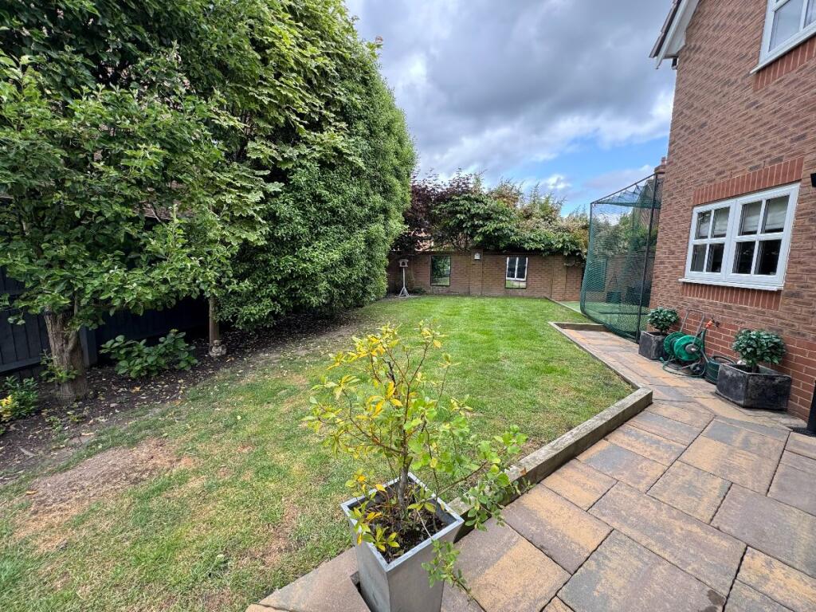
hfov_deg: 102.1
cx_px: 408
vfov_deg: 85.7
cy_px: 306
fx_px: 330
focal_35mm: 14
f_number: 2.2
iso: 40
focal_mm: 2.22
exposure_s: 1/201
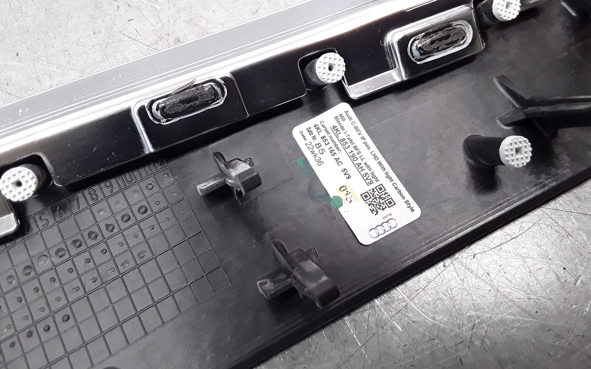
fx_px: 483
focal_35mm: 30
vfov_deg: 41.8
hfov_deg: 62.9
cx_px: 297
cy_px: 164
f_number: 1.9
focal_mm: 2.91
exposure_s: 1/100
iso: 100
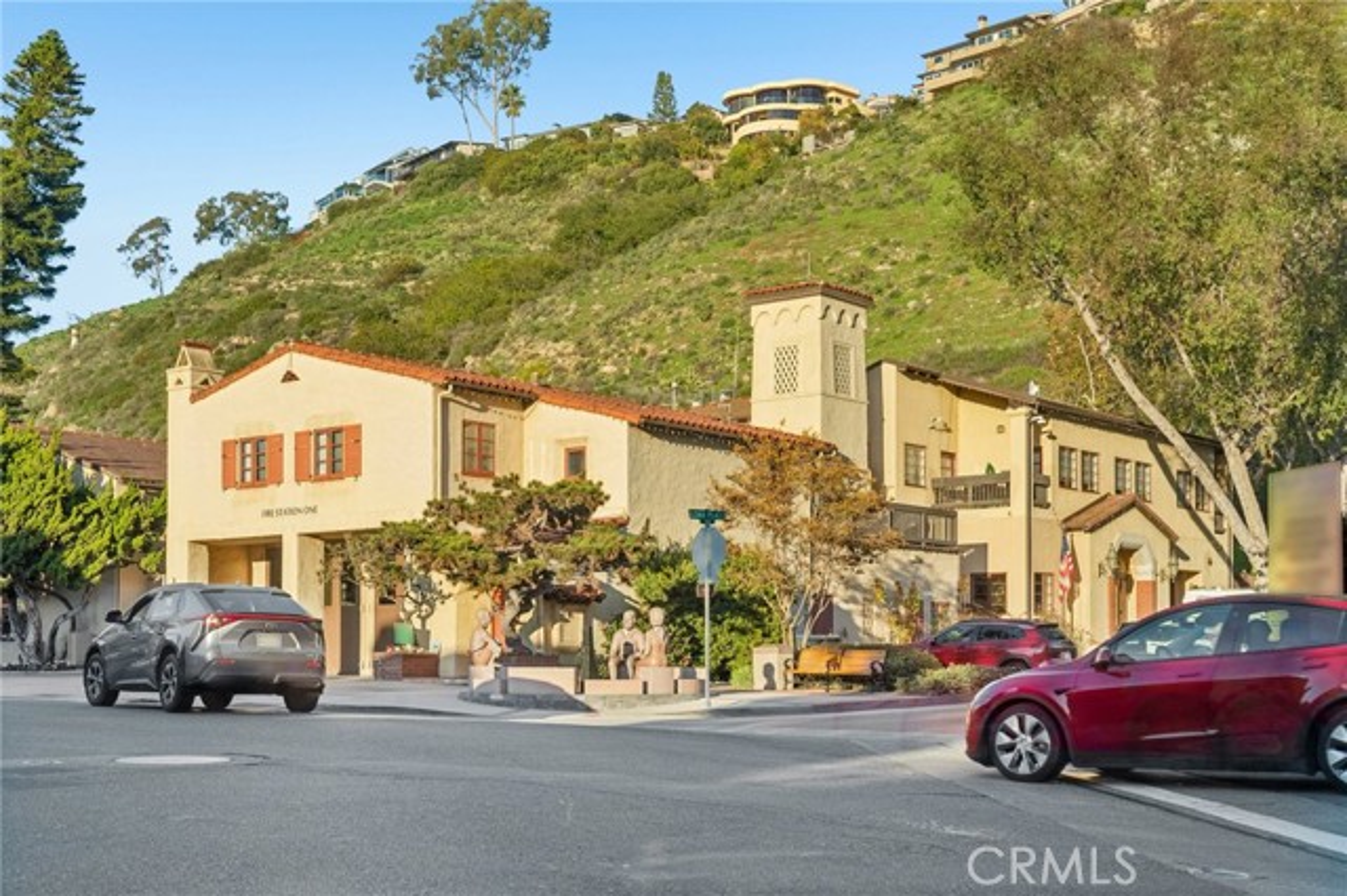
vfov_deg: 29.8
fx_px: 1683
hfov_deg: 43.6
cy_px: 448
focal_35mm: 45
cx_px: 674
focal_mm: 45
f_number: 8
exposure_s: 1/160
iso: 100
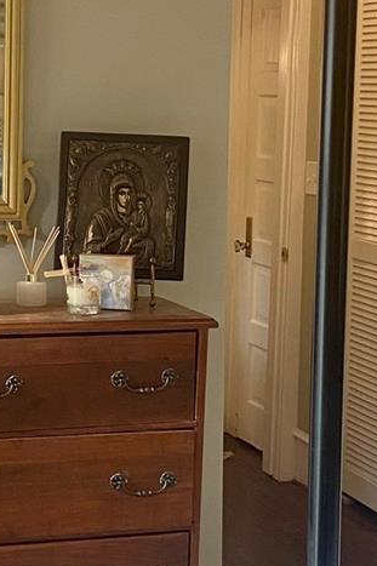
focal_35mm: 89
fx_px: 1399
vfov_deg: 22.9
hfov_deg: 15.3
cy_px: 302
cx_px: 138
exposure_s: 1/60
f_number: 1.8
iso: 100
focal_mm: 4.25
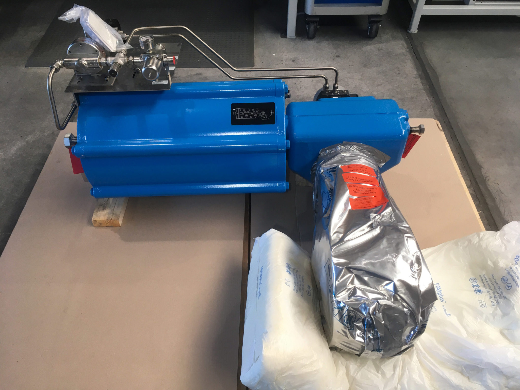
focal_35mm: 29
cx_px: 260
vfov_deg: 48.2
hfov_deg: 61.7
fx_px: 436
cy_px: 195
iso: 32
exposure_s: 1/33
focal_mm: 4.15
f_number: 2.2
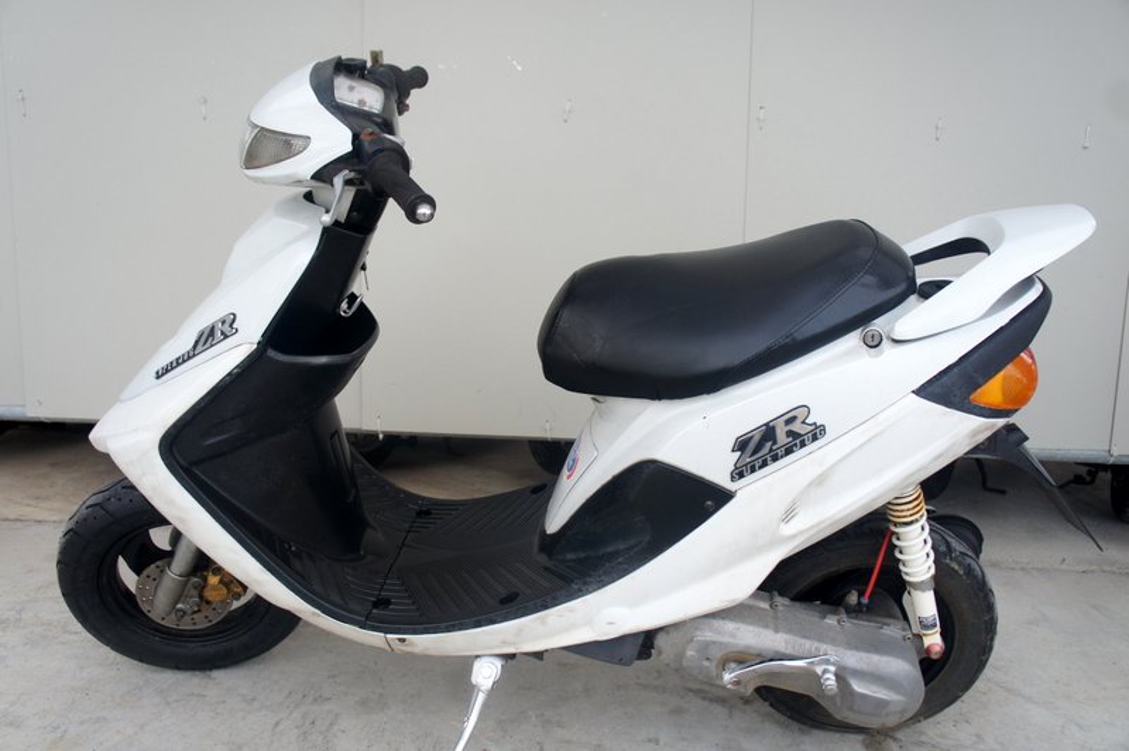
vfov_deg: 43.5
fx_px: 940
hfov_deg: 62.0
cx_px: 564
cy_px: 376
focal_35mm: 30
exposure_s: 1/160
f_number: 4.5
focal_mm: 20
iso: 200
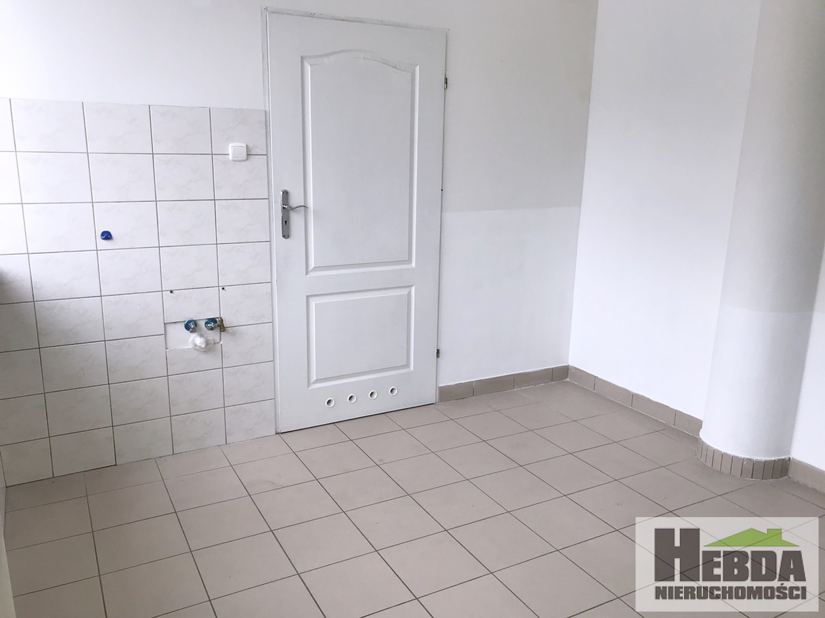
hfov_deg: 63.5
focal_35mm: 28
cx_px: 412
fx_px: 667
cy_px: 309
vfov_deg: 49.7
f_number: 1.8
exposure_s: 1/100
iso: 25
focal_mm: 3.99
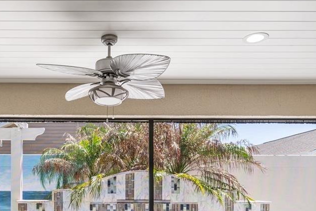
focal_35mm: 38
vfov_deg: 33.3
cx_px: 98
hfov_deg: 49.5
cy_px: 189
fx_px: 333
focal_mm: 15
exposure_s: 1/10
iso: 100
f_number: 8
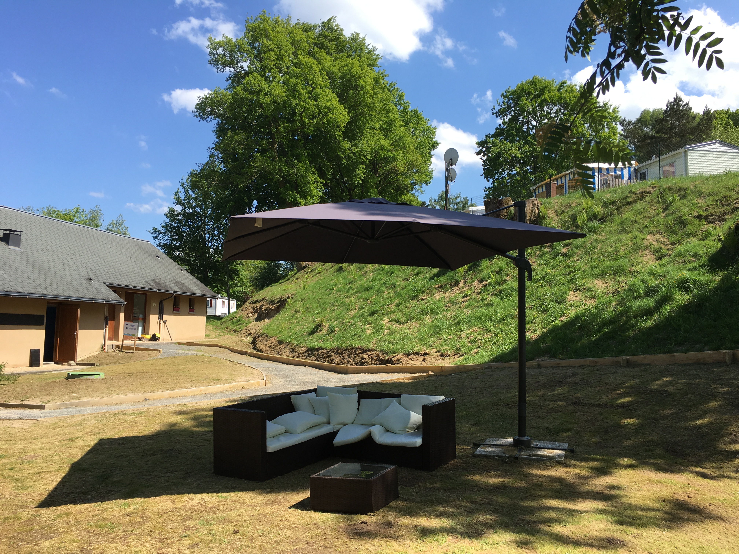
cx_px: 370
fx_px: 619
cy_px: 277
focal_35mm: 29
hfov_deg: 61.7
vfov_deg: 48.2
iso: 25
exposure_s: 1/916
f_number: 2.2
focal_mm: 4.15
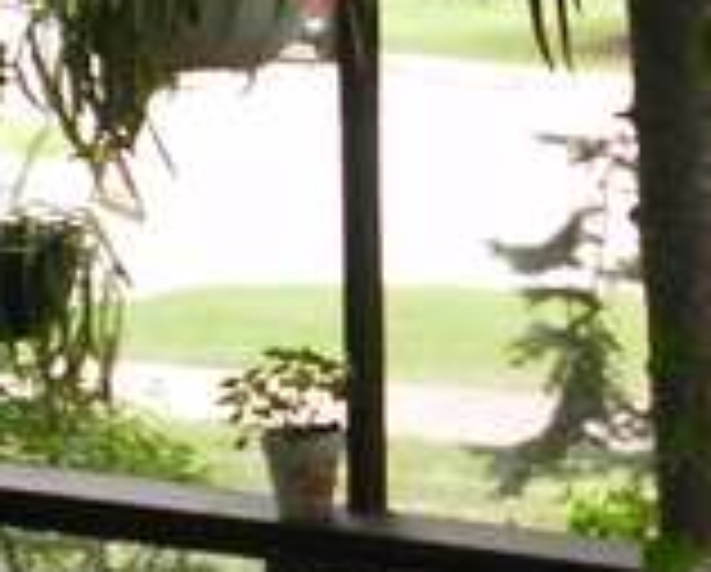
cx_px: 639
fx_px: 2994
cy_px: 234
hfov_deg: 13.4
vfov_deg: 10.9
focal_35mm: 142
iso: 64
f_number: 3.1
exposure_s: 1/40
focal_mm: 6.3
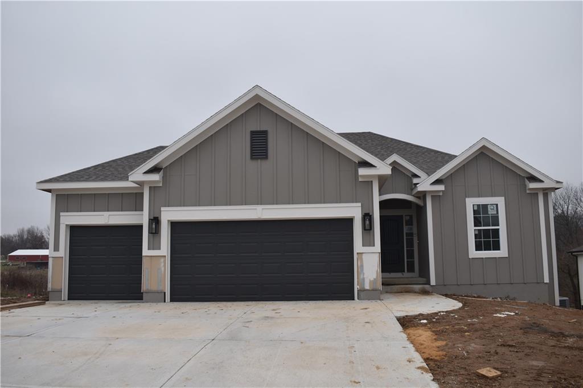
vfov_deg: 39.9
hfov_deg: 57.2
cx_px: 292
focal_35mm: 33
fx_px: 534
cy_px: 194
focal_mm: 22
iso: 200
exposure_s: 1/250
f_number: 6.3
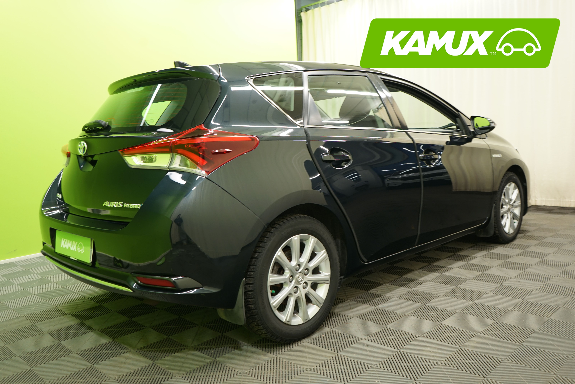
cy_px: 192
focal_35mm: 30
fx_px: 479
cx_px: 288
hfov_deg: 61.9
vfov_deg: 43.6
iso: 400
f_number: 5
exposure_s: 1/13
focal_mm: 30
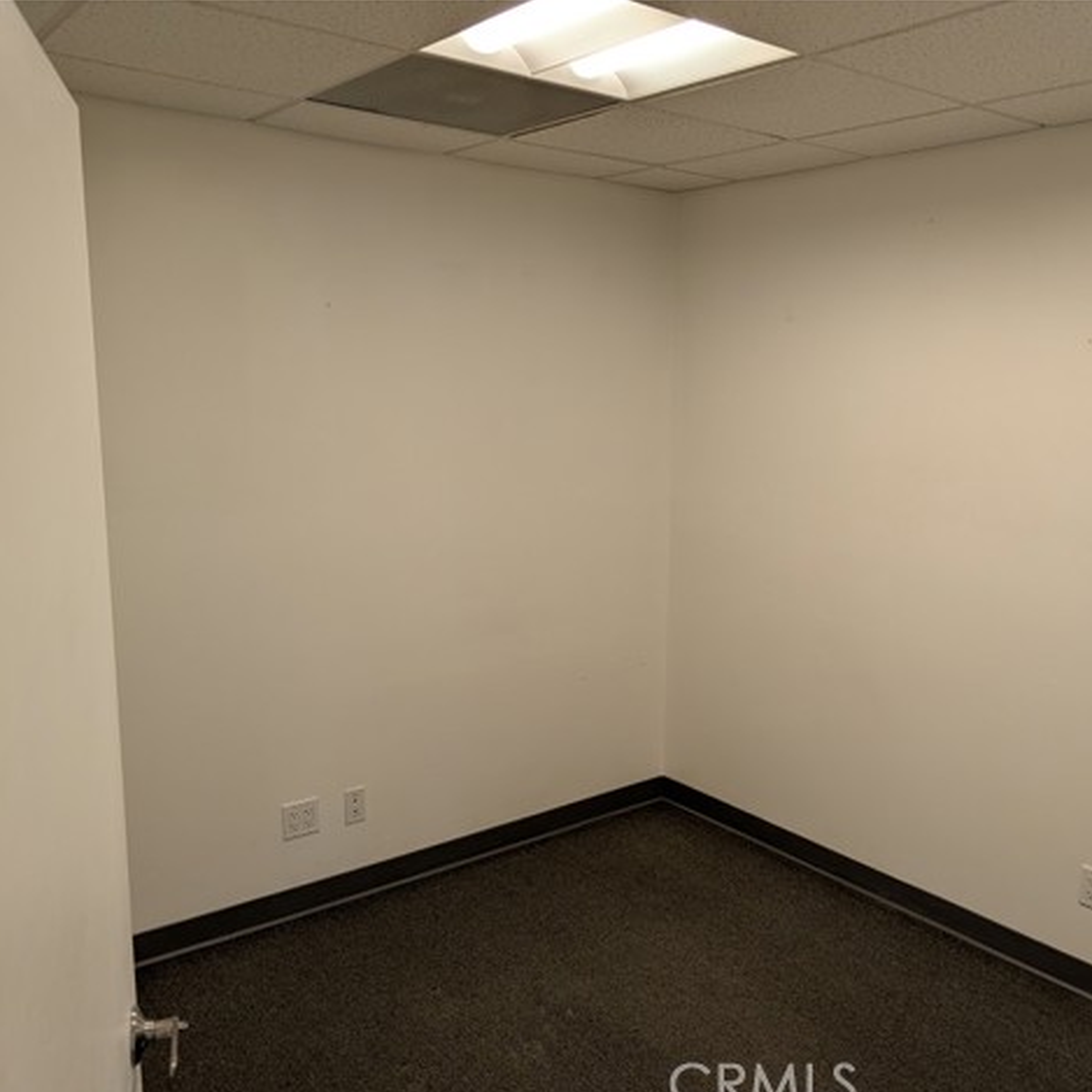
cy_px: 558
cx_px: 666
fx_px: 1035
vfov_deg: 55.6
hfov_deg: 55.1
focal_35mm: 29
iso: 32
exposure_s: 1/47
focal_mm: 6.9
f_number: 1.68
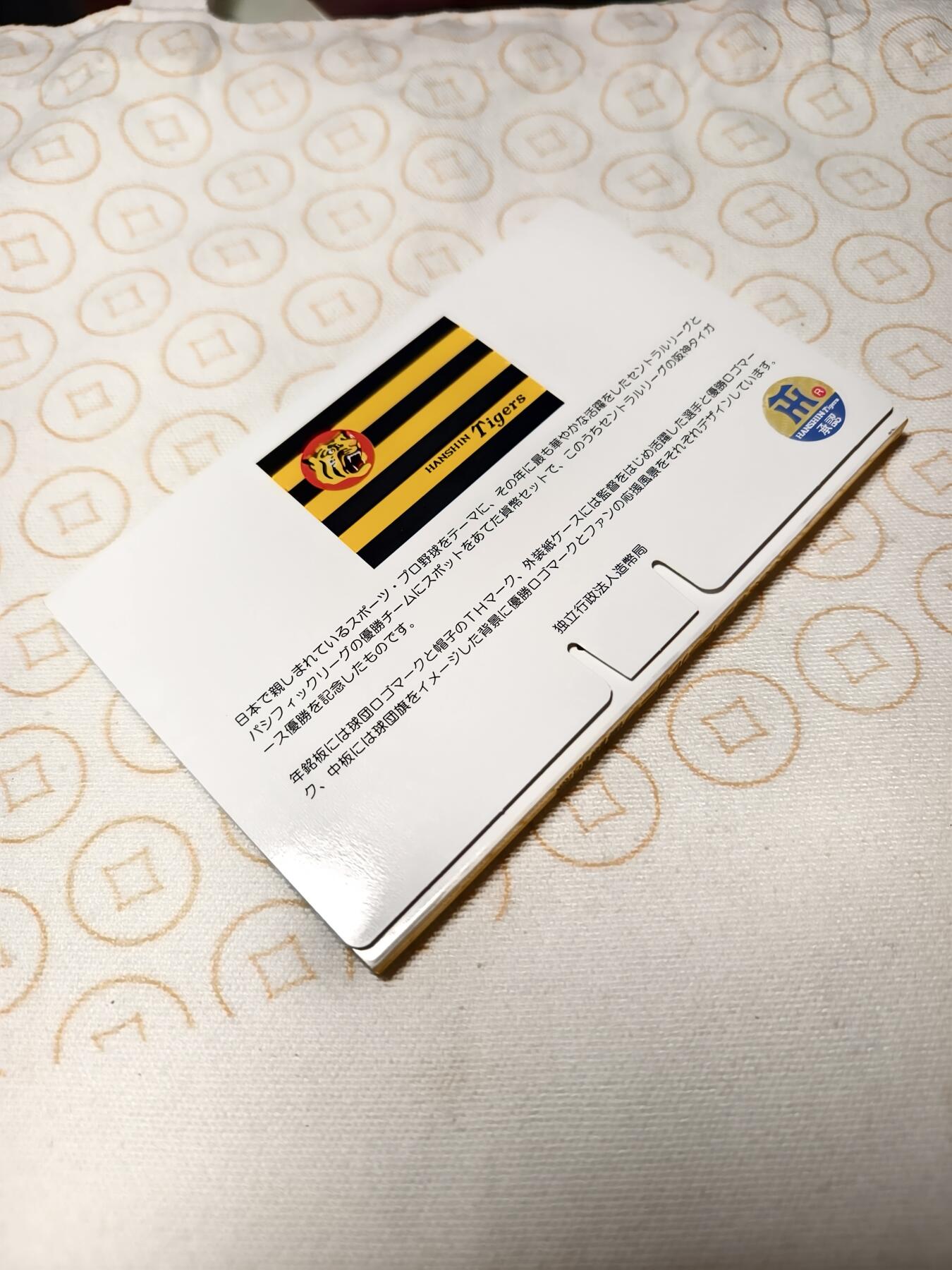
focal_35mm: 23
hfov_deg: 58.9
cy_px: 635
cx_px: 476
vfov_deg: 73.9
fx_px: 843
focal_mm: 8.67
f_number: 1.75
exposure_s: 1/100
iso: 61
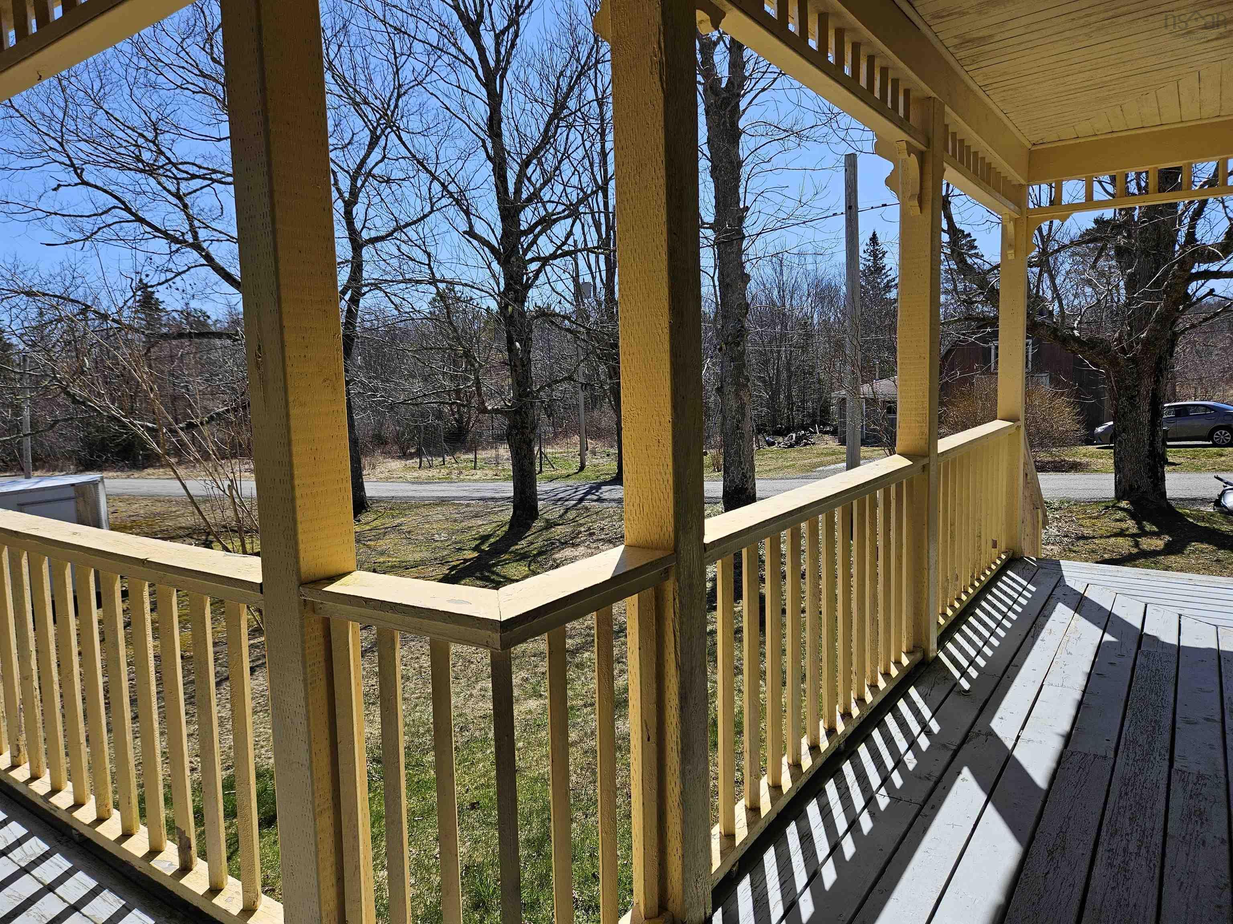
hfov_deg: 73.9
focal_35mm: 23
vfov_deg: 58.9
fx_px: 819
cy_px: 462
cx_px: 616
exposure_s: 1/1962
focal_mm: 5.4
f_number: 1.8
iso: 25
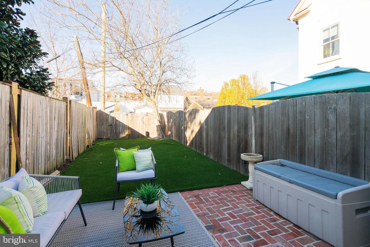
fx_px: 164
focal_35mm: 16
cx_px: 185
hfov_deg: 96.7
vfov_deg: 73.7
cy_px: 124
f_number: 8
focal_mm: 16
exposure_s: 1/500
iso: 1250
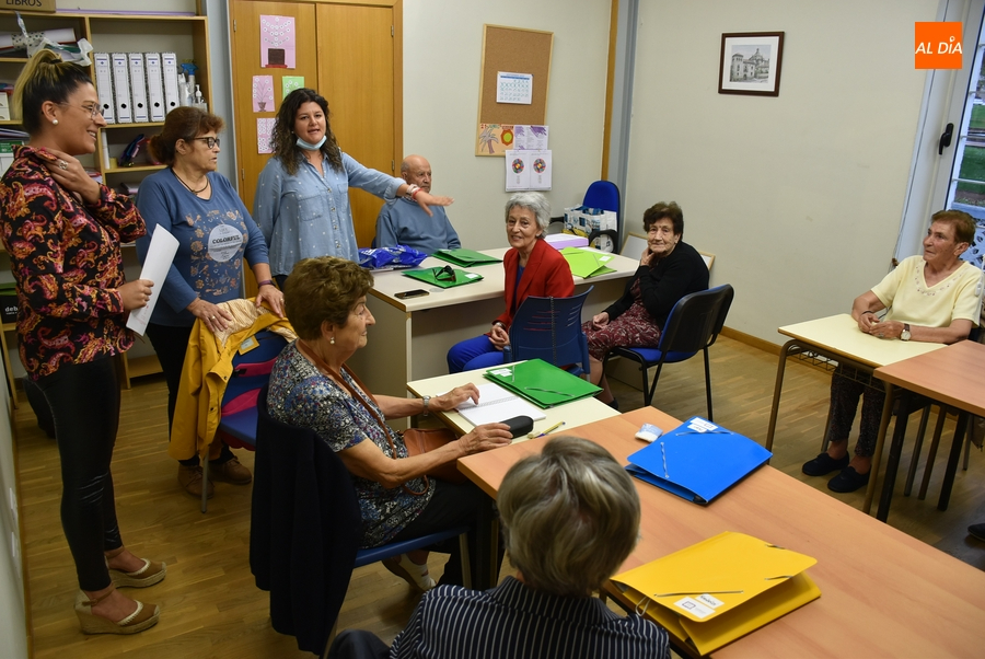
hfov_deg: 67.3
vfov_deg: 48.0
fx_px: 739
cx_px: 492
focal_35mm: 27
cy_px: 330
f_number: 4
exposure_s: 1/60
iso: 400
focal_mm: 18
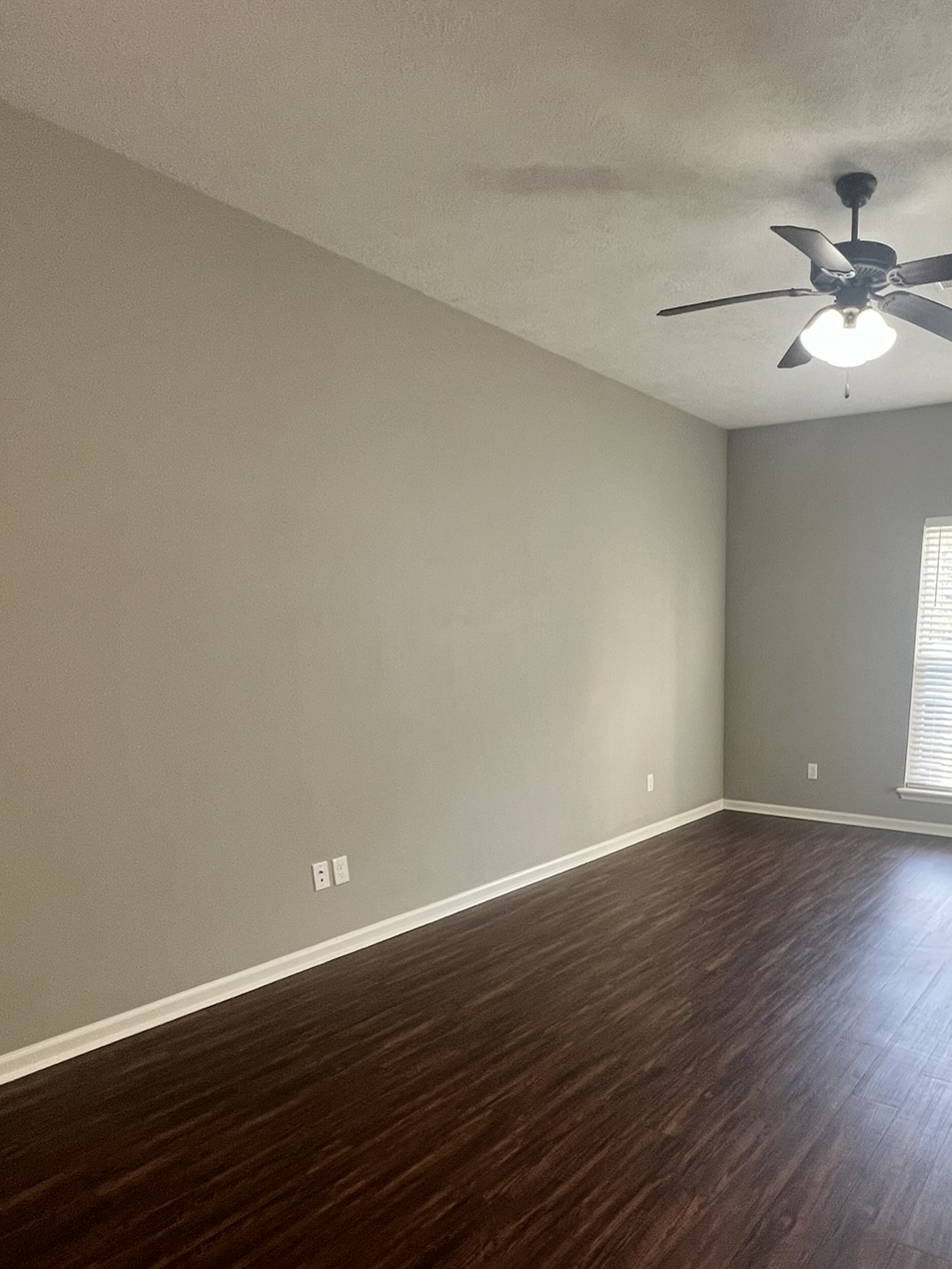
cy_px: 847
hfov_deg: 60.6
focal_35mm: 21
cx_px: 694
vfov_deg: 76.5
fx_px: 770
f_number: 1.8
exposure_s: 1/120
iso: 250
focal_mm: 1.57
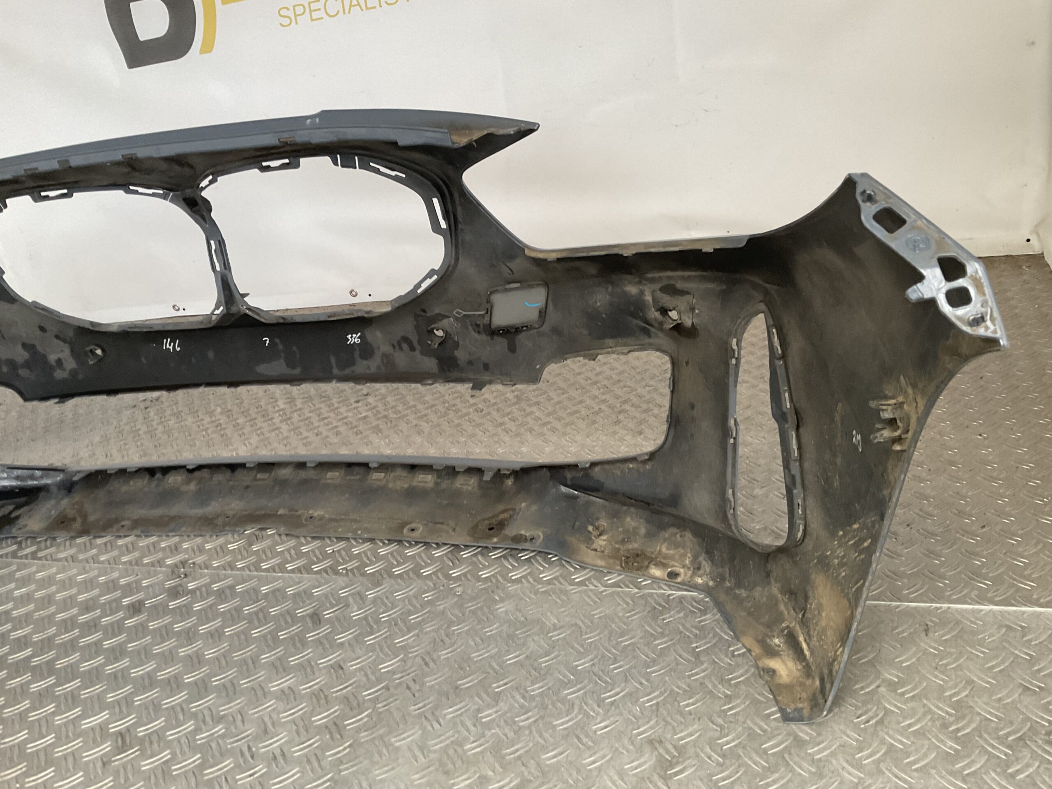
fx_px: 881
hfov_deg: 61.7
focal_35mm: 29
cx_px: 526
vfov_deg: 48.2
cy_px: 394
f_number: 1.8
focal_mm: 3
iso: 100
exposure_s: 1/50
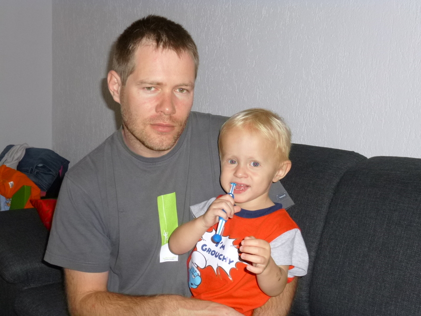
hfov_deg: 47.9
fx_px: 474
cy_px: 158
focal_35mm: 39
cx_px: 210
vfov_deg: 36.8
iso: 200
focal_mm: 6.9
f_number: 3.7
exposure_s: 1/60
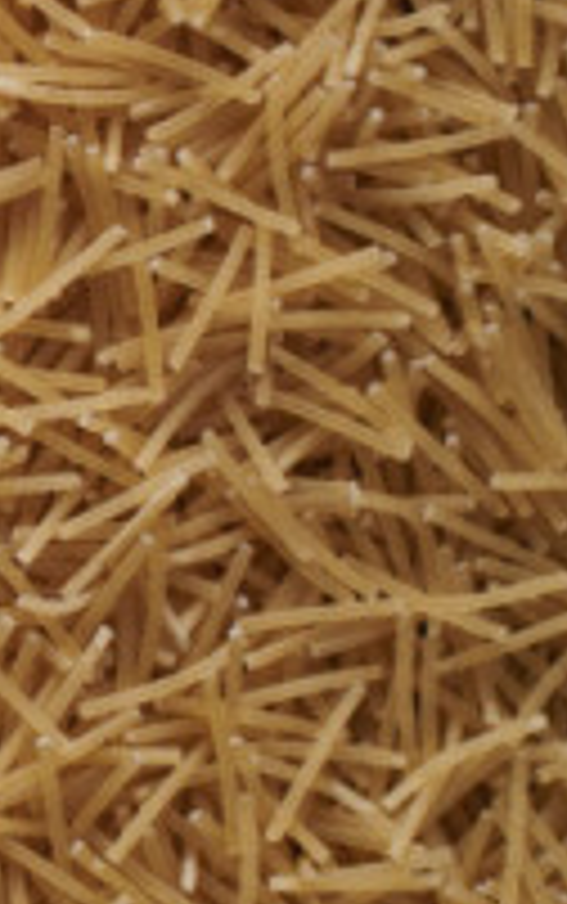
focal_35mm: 203
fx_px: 5008
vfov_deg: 10.3
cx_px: -1192
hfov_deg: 6.0
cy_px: 94
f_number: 8
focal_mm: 50
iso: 160
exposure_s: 1/100
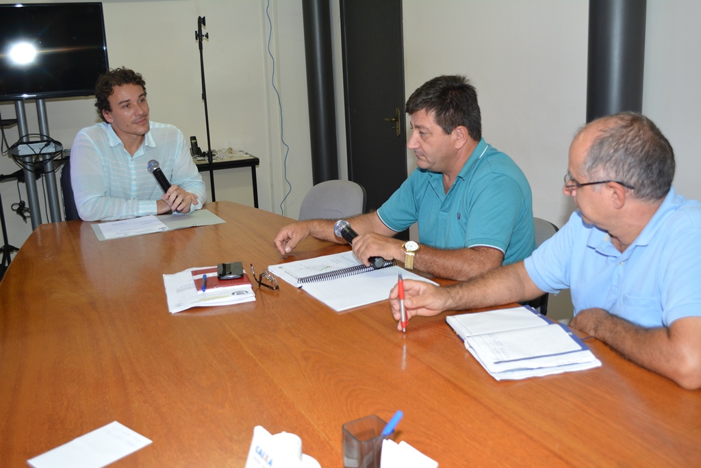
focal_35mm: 36
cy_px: 234
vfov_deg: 36.9
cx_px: 350
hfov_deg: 53.1
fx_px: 701
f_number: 4
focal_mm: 24
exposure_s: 1/60
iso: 400
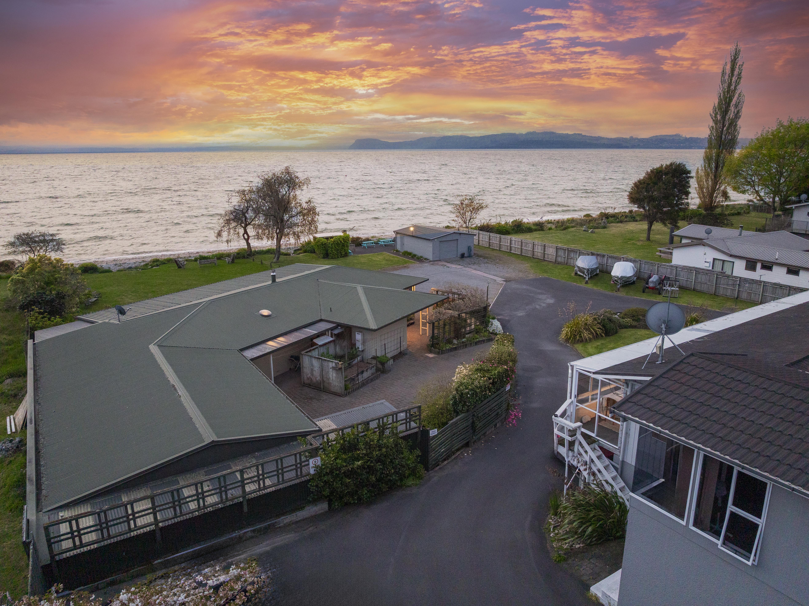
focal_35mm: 24
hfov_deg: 71.6
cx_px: 404
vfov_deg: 56.8
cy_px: 303
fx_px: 561
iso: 400
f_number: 2.8
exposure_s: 1/40
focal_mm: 12.29
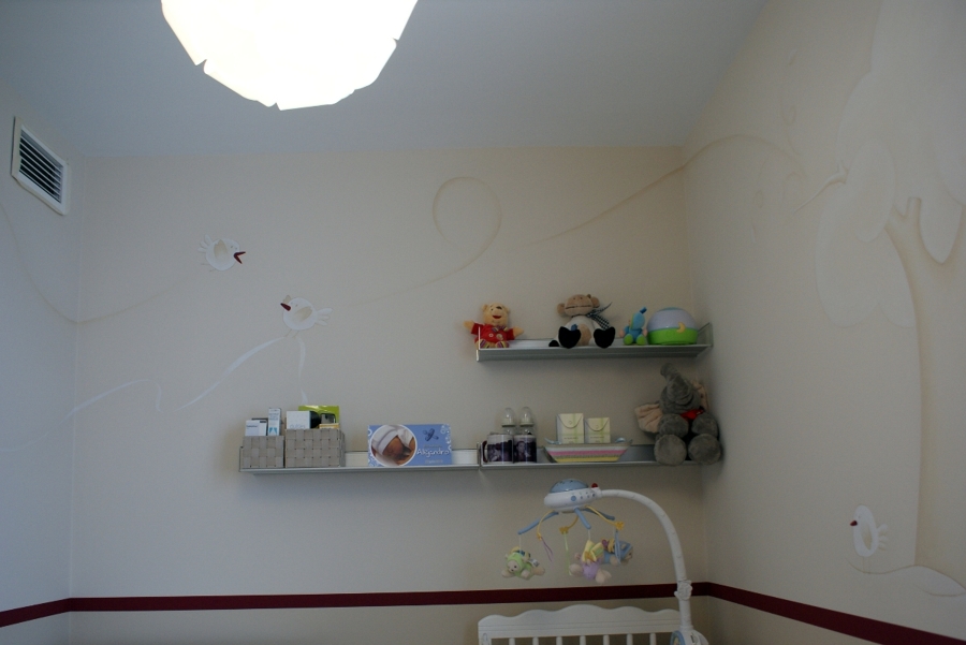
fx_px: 805
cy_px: 322
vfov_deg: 43.7
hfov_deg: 61.9
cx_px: 483
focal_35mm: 30
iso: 400
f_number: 4
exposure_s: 1/30
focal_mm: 20
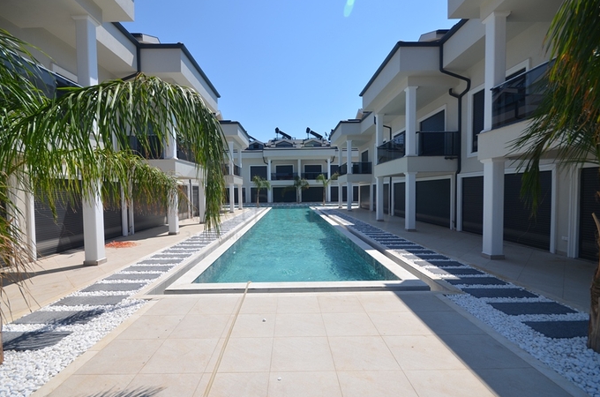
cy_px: 202
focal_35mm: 16
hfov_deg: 96.8
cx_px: 289
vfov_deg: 73.5
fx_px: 266
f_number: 9
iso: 100
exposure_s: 1/400
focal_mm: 10
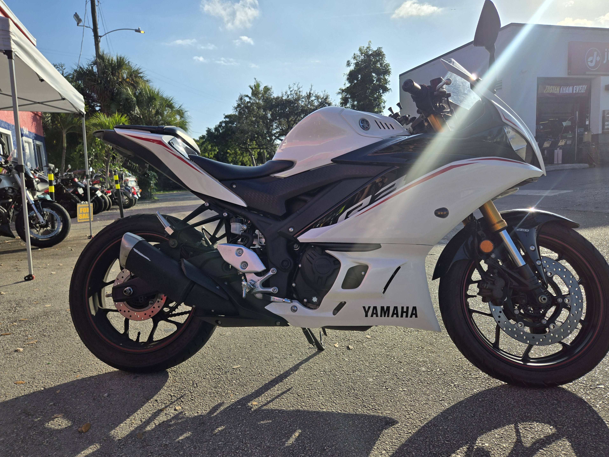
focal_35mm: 24
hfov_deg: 71.6
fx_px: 422
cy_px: 237
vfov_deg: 56.8
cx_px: 310
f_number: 1.8
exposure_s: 1/3211
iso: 25
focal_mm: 5.4
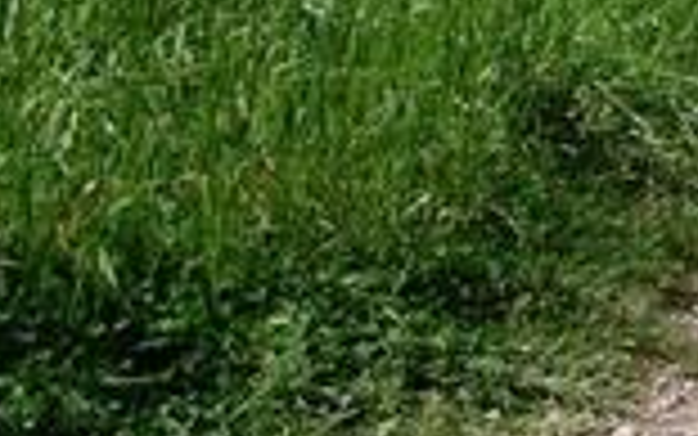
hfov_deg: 11.5
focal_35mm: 162
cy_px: -396
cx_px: 1428
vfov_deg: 7.8
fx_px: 3083
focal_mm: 7.8
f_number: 5.6
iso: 64
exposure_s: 1/400
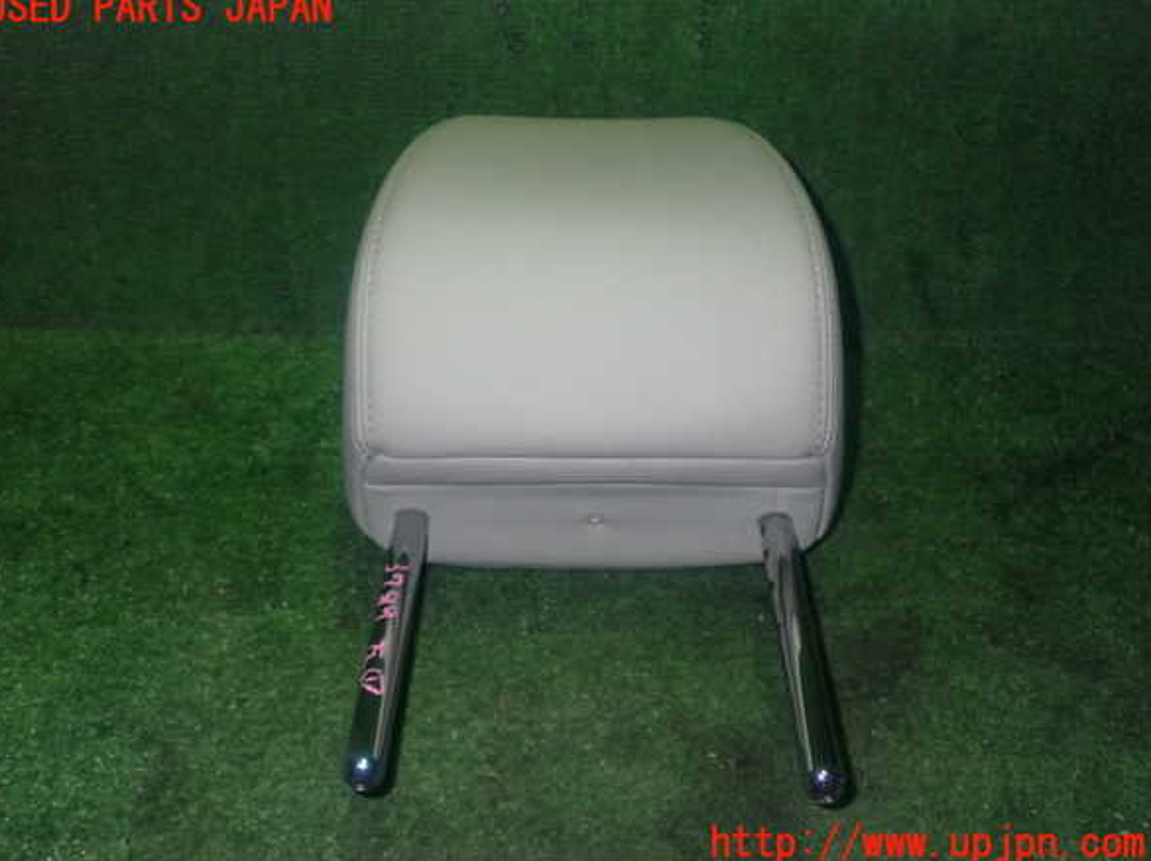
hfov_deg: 47.9
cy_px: 427
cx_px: 565
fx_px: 1296
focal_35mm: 39
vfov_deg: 36.8
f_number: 8
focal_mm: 6.83
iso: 800
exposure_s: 1/40
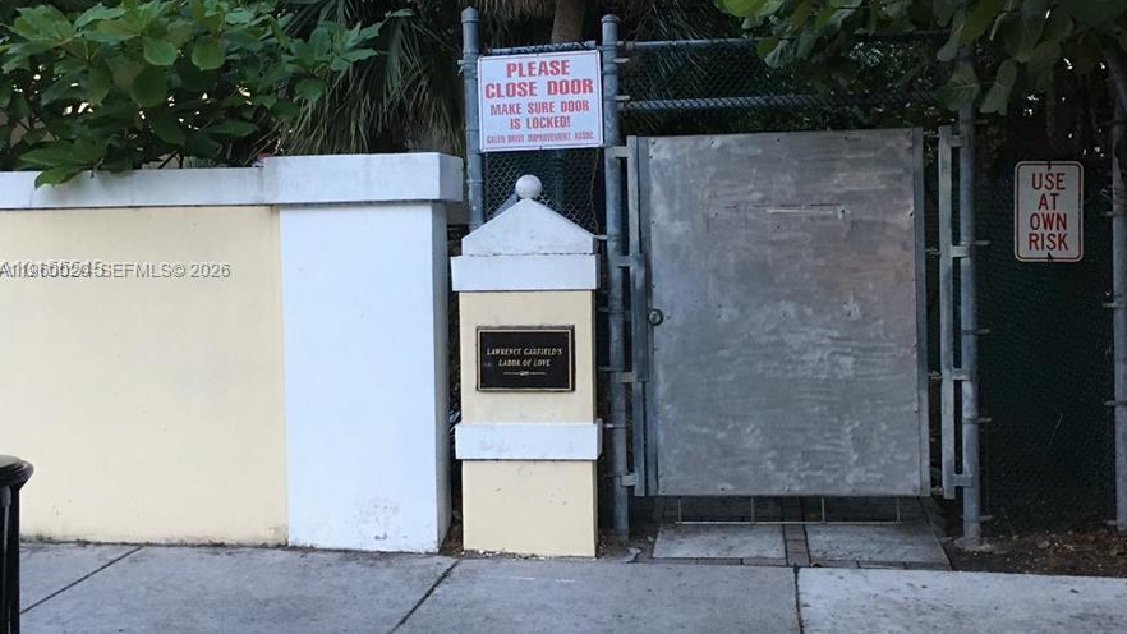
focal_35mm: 43
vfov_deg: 27.7
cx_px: 567
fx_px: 1285
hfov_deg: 47.4
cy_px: 271
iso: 80
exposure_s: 1/15
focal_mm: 4.15
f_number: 2.2
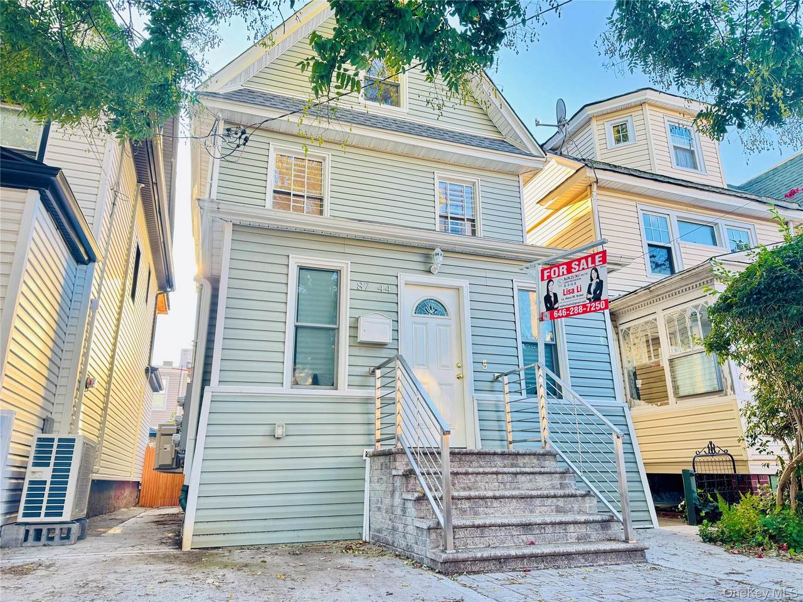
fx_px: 557
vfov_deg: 56.8
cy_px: 301
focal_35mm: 24
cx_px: 402
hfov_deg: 71.6
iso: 100
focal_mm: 6.76
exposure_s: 1/121
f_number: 1.78
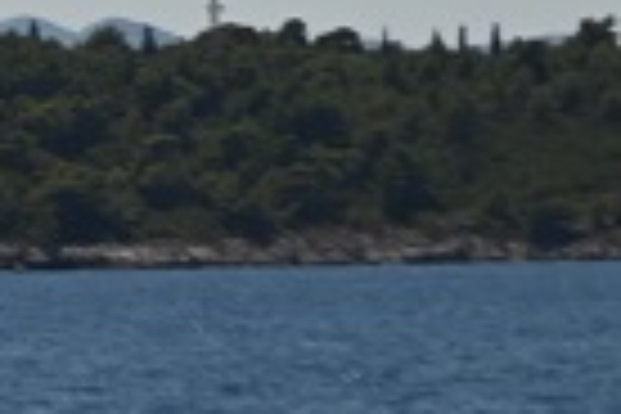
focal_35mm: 725
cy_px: -686
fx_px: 12505
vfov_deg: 1.9
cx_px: -896
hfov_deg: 2.8
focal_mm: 100
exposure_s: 1/2500
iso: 100
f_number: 4.5
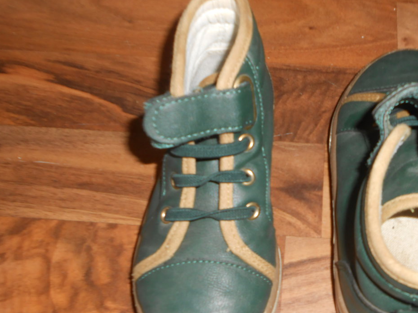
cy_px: 177
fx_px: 519
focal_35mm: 43
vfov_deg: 33.6
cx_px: 282
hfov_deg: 43.2
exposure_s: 1/25
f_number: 3.8
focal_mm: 5.3
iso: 80
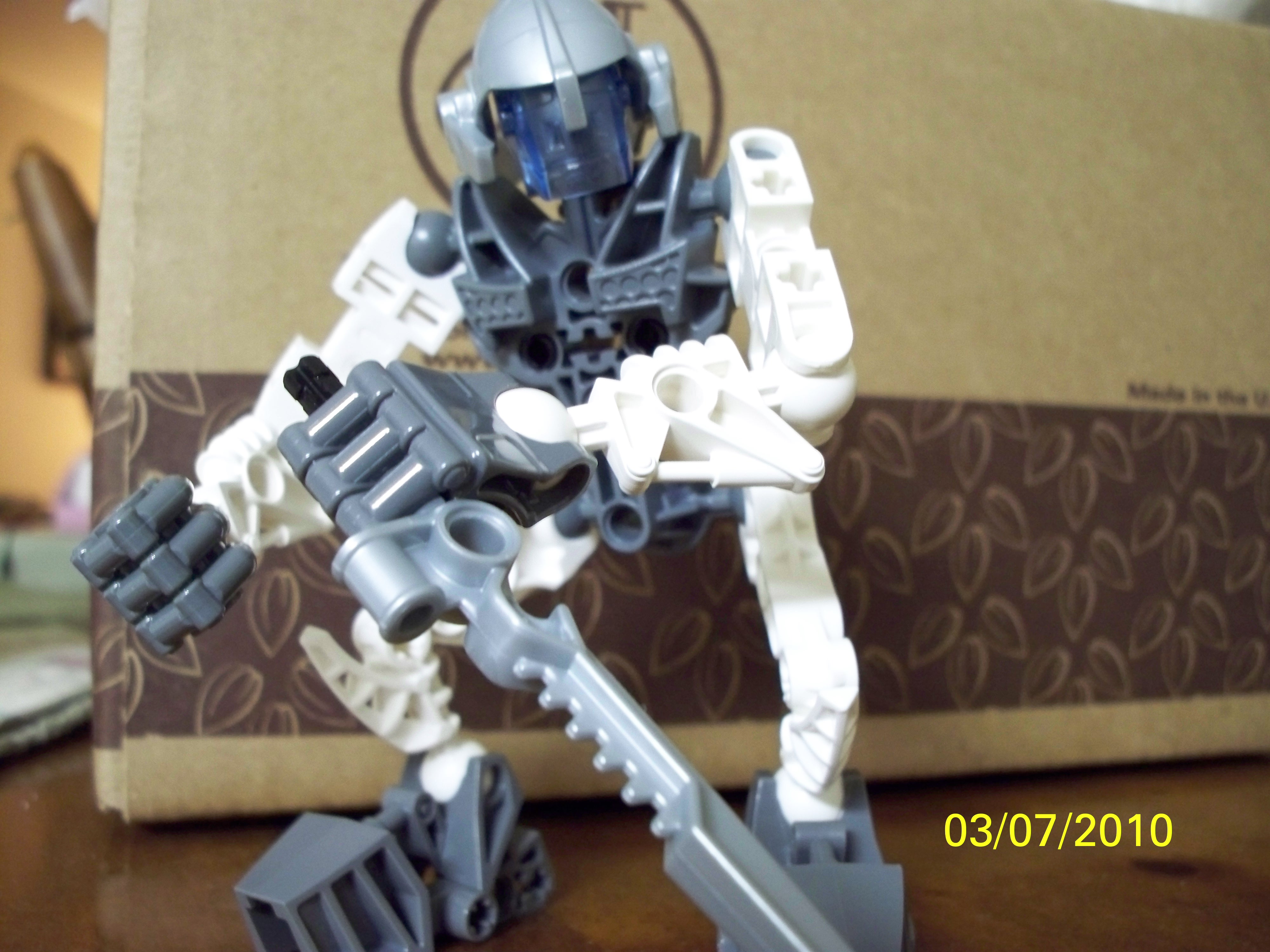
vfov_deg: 38.7
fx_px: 1357
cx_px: 635
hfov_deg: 50.1
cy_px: 476
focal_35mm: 37
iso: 400
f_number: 3.4
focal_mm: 7.9
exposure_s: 1/2.5
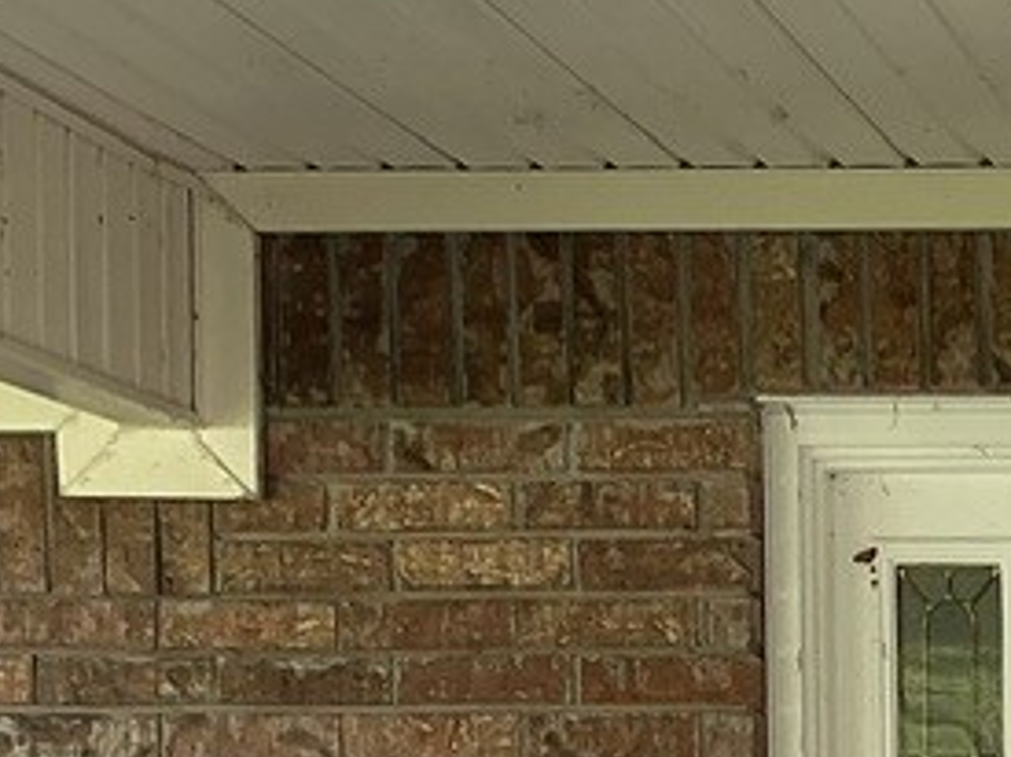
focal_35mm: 135
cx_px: 1415
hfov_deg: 13.9
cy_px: 1172
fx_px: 3941
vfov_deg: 10.6
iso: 20
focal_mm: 3
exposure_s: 1/142
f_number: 1.8
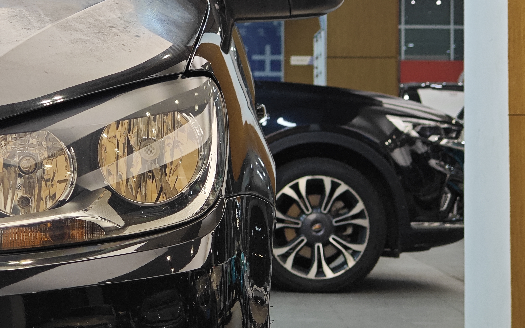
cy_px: 84
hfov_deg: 16.6
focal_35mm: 125
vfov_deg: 10.5
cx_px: 146
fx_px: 1788
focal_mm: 9.87
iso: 125
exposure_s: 1/100
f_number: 1.8
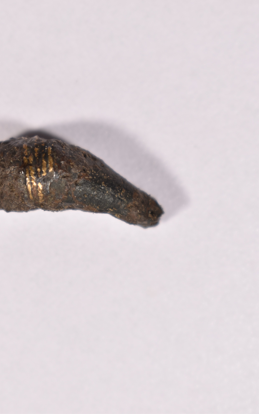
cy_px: 206
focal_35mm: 127
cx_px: 33
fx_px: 1431
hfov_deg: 10.3
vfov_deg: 16.5
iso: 100
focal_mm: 55
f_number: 5.6
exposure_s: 1/20
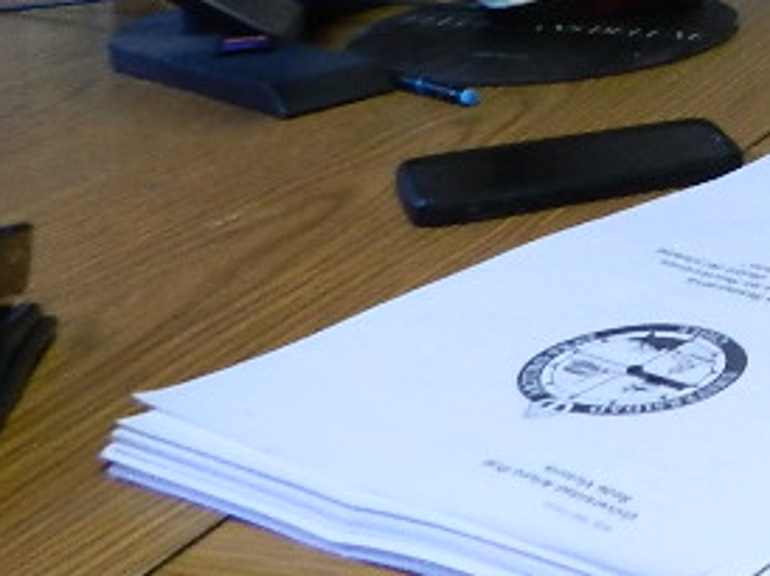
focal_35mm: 86
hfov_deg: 18.1
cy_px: -320
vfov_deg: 15.6
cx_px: 1383
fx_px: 1911
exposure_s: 1/30
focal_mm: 4
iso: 400
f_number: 3.4
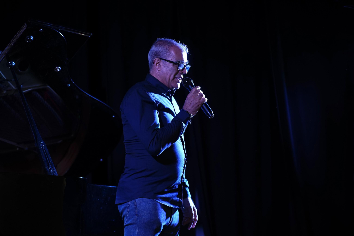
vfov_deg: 18.2
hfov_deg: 27.0
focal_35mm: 75
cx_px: 177
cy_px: 118
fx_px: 737
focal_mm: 75
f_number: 2.8
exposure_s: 1/160
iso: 1600
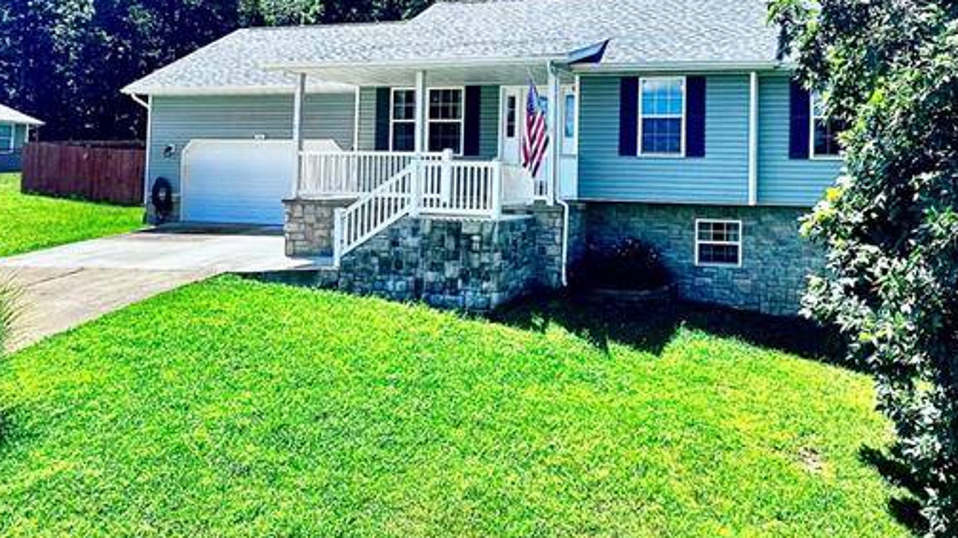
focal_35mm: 31
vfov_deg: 37.0
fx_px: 787
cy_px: 146
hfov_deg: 61.5
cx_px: 616
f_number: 2.2
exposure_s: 1/812
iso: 40
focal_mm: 2.22
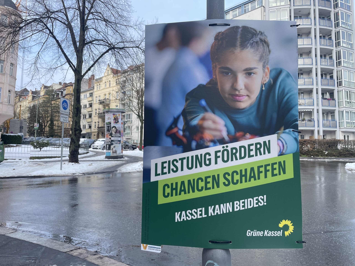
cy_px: 133
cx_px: 178
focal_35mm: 26
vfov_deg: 53.1
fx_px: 267
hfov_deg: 67.3
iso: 32
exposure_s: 1/636
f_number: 1.6
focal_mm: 4.2
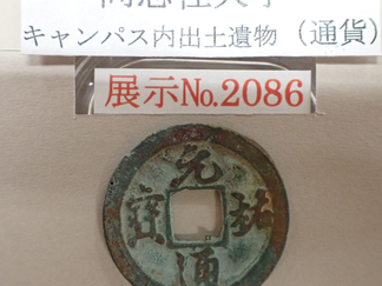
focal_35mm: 37
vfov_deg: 38.7
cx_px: 197
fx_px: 408
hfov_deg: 50.1
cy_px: 139
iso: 800
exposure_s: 1/100
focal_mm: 5.4
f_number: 2.3
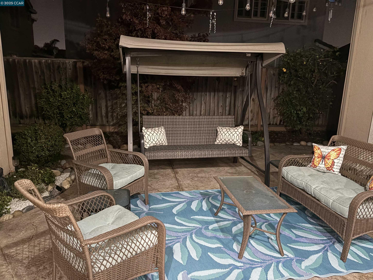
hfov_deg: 67.3
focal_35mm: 26
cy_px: 140
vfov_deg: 53.1
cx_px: 186
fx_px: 280
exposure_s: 1/20
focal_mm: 5.96
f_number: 1.6
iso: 1000
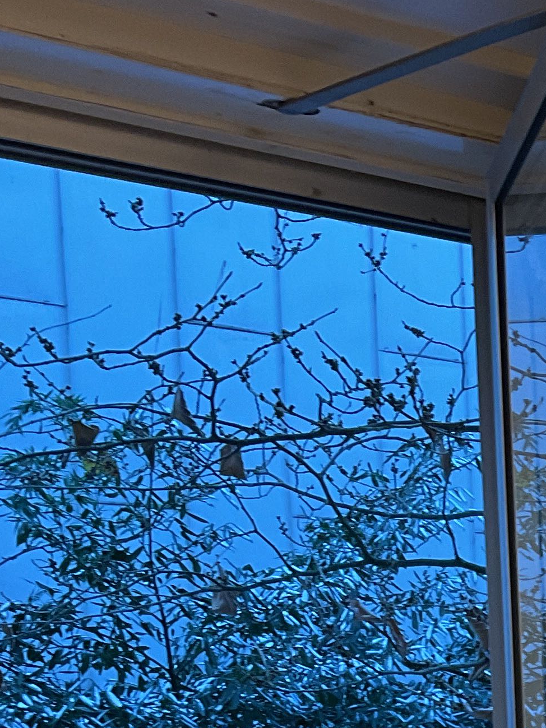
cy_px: 1021
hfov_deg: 15.2
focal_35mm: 90
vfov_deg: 19.5
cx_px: 827
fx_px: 1893
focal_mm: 3
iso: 64
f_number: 1.8
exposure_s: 1/100
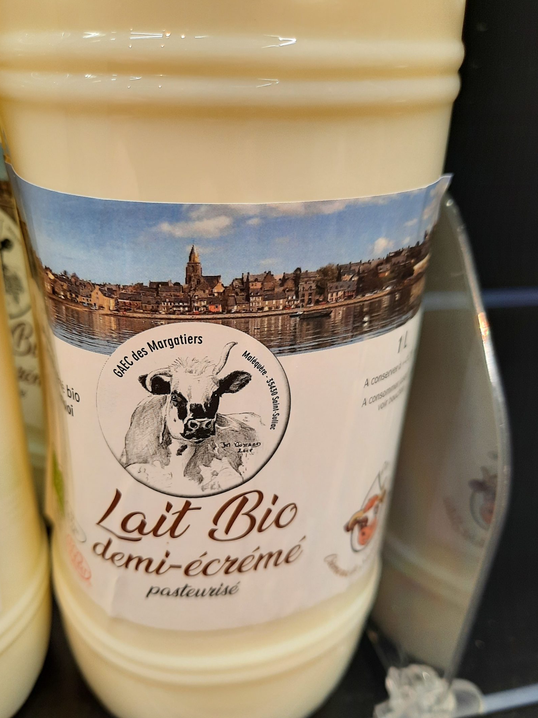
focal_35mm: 30
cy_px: 422
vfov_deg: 59.6
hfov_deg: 46.7
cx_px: 229
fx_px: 622
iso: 64
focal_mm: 4.6
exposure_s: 1/50
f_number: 2
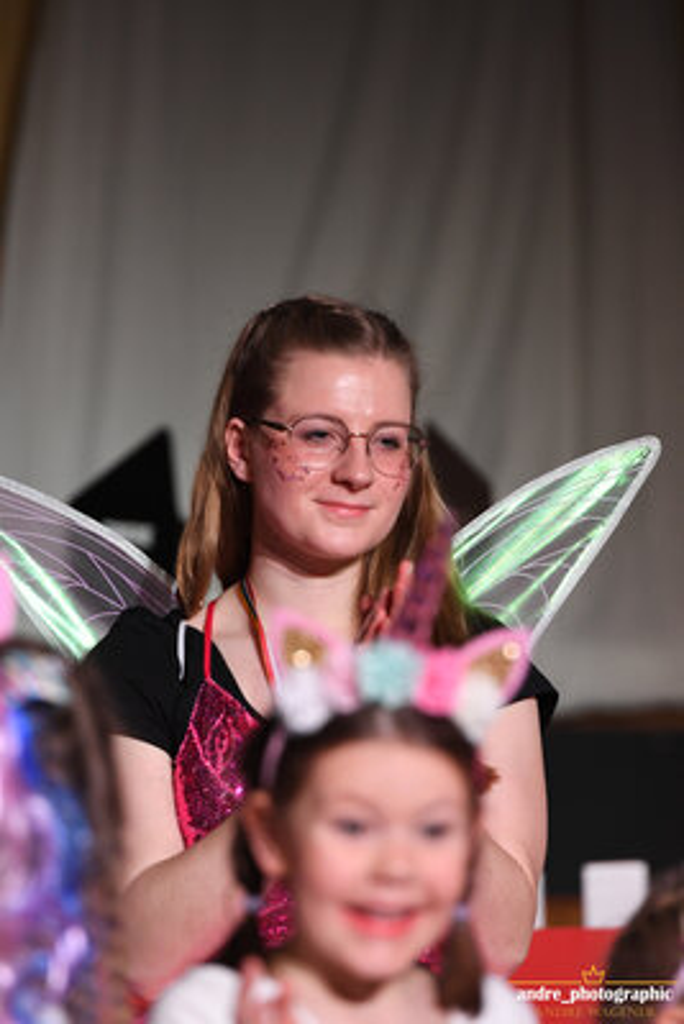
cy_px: 512
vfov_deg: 6.9
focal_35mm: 300
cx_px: 342
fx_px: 8542
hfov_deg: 4.6
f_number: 3.2
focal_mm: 200
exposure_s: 1/400
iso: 1600
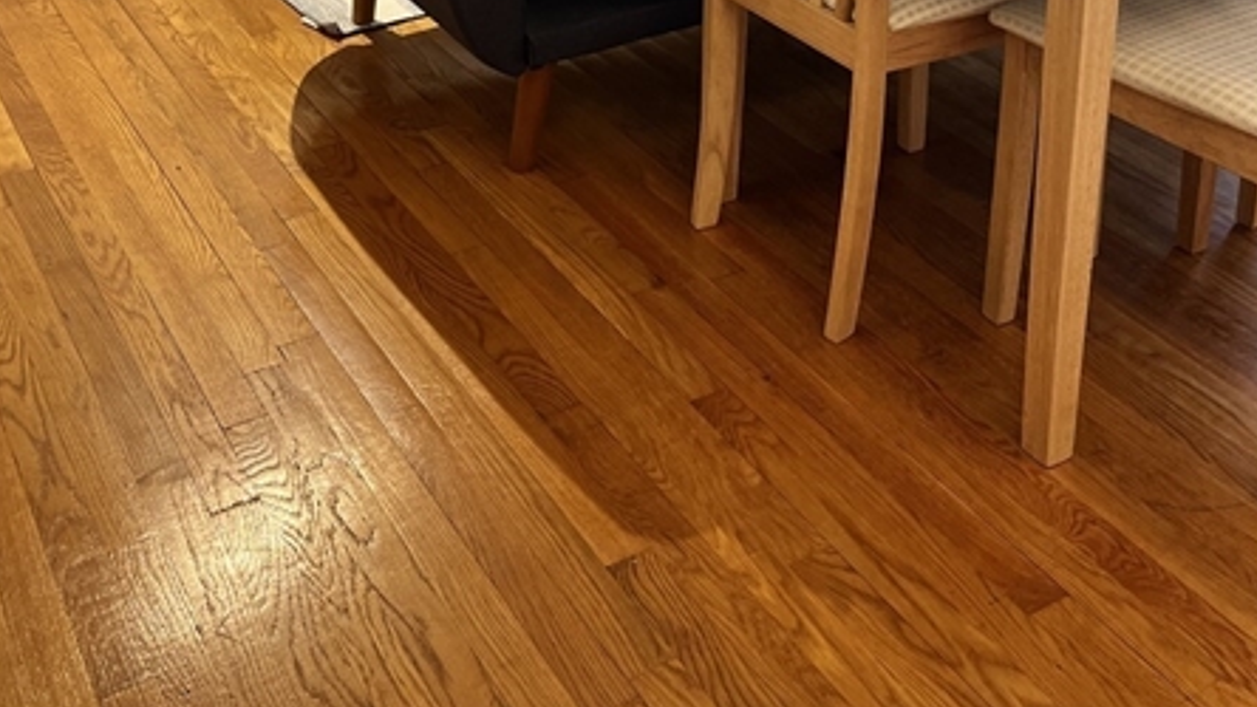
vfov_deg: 21.7
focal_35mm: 49
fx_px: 1634
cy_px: -249
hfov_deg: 41.9
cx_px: 507
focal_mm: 5.1
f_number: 1.6
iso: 64
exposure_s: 1/60
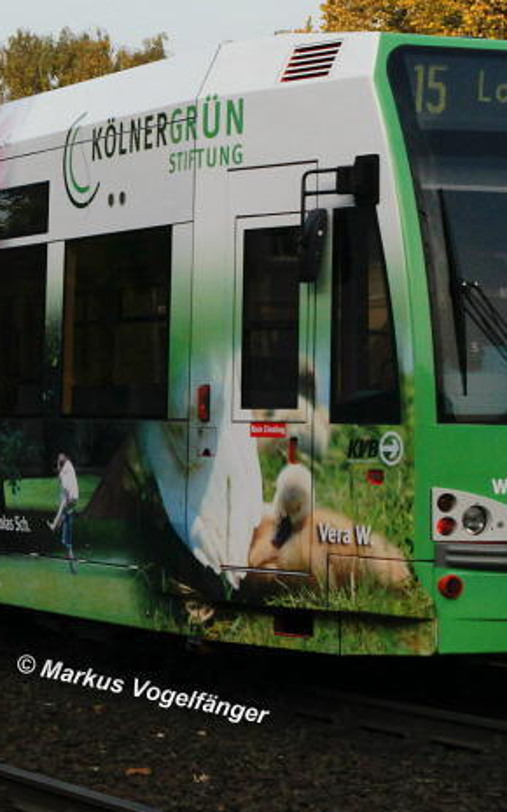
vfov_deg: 18.1
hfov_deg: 11.3
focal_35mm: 115
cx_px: 30
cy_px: 257
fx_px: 2545
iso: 3200
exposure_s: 1/1000
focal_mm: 35
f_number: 13
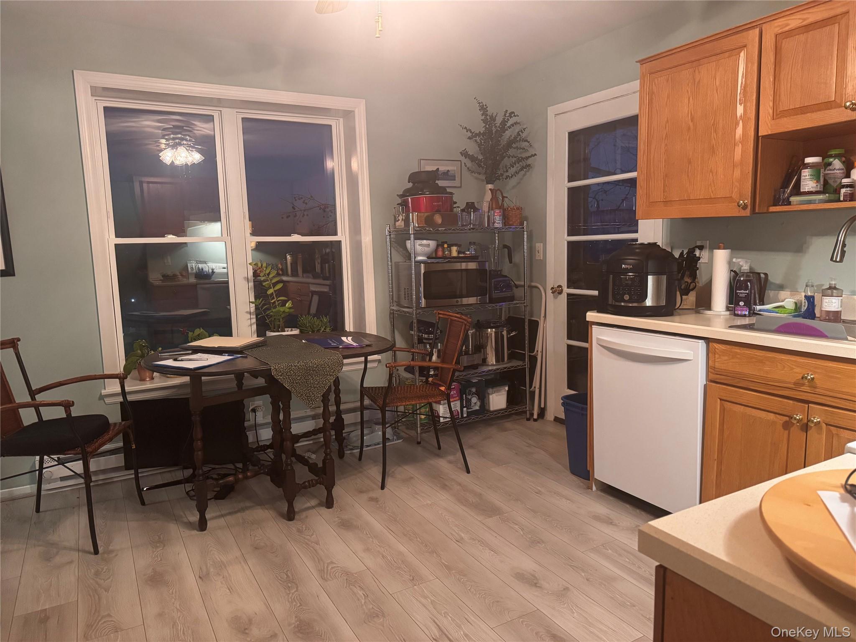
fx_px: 593
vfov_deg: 56.8
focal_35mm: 24
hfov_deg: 71.6
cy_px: 321
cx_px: 428
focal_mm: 6.76
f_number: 1.78
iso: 800
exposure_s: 1/40
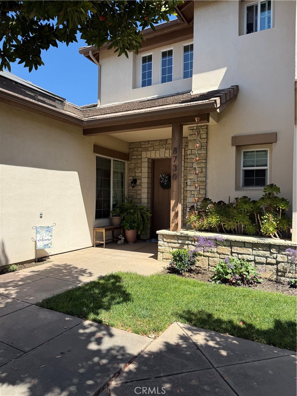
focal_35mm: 24
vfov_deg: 71.6
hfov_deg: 56.8
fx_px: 275
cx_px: 148
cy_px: 198
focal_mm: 6.76
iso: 80
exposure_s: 1/2611
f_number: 1.78
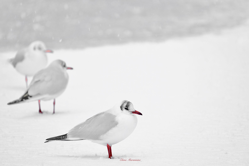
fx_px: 4150
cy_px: 83
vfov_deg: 2.3
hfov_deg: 3.4
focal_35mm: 600
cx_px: 124
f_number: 5.6
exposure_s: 1/180
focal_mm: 400
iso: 800
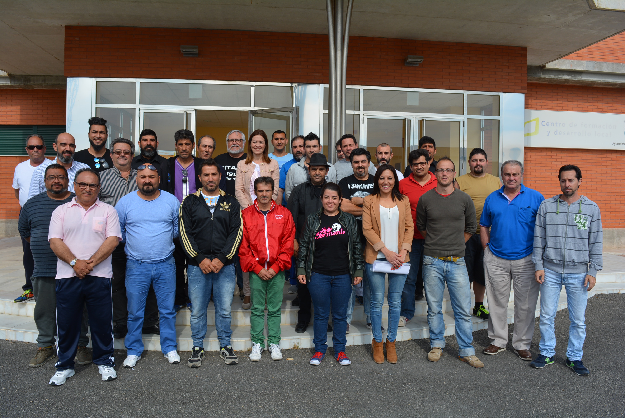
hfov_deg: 67.3
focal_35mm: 27
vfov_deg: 48.0
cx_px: 312
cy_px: 209
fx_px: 469
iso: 100
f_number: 8
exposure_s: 1/250
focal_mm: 18
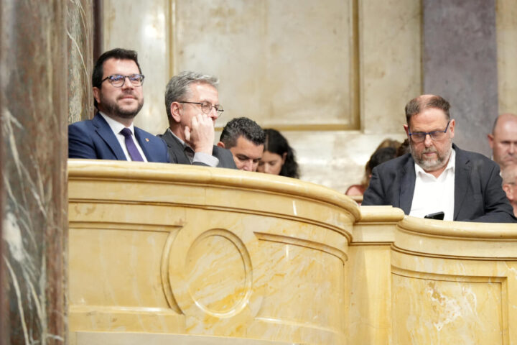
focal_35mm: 200
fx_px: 2872
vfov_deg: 6.9
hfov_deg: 10.3
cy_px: 172
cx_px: 258
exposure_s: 1/200
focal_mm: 200
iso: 5000
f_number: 4
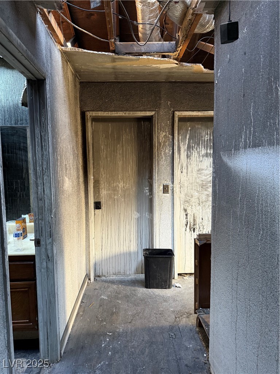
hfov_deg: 56.8
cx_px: 140
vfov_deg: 71.6
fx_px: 259
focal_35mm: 24
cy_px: 187
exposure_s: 1/60
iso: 320
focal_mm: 6.76
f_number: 1.78
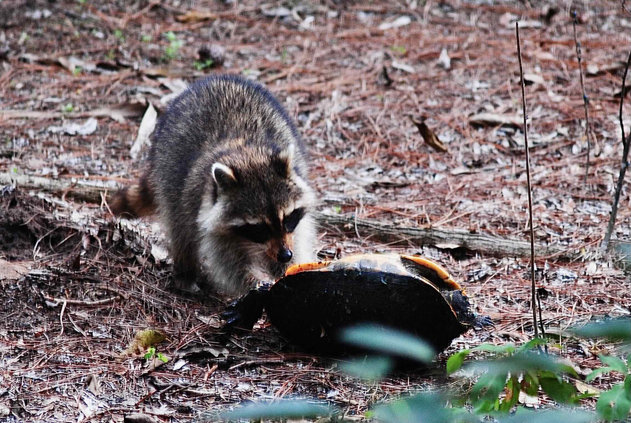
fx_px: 3554
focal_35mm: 202
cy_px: 212
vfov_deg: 6.8
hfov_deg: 10.1
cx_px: 316
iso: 400
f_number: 4.2
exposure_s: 1/13
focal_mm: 135
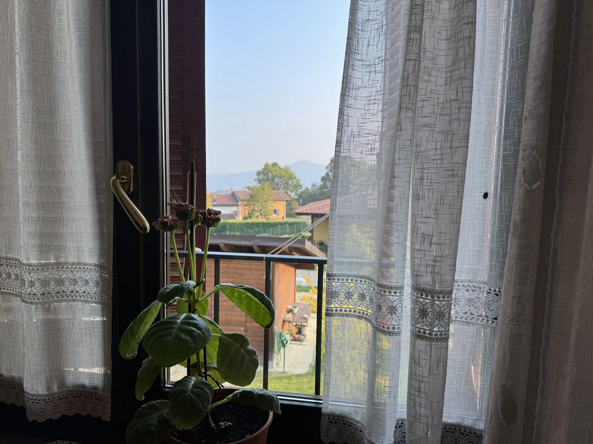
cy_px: 222
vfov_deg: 56.8
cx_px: 296
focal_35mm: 24
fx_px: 411
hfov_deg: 71.6
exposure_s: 1/412
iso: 80
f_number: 1.78
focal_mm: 6.76
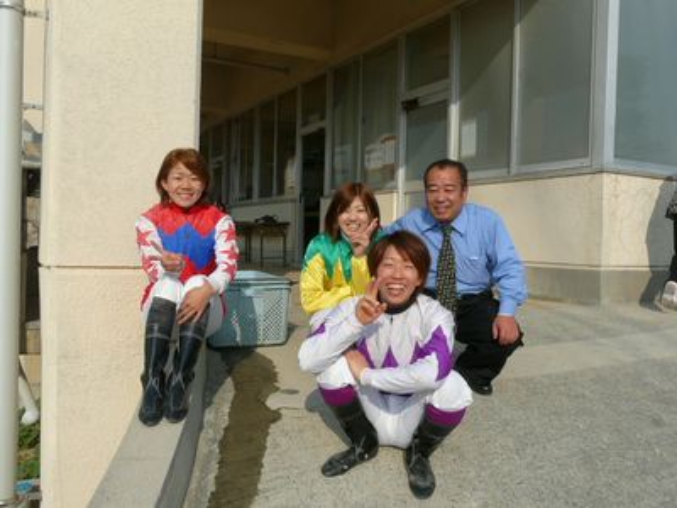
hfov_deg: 58.4
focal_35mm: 31
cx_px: 338
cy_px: 254
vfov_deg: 45.4
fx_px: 606
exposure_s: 1/640
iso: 100
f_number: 5.6
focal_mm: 4.6
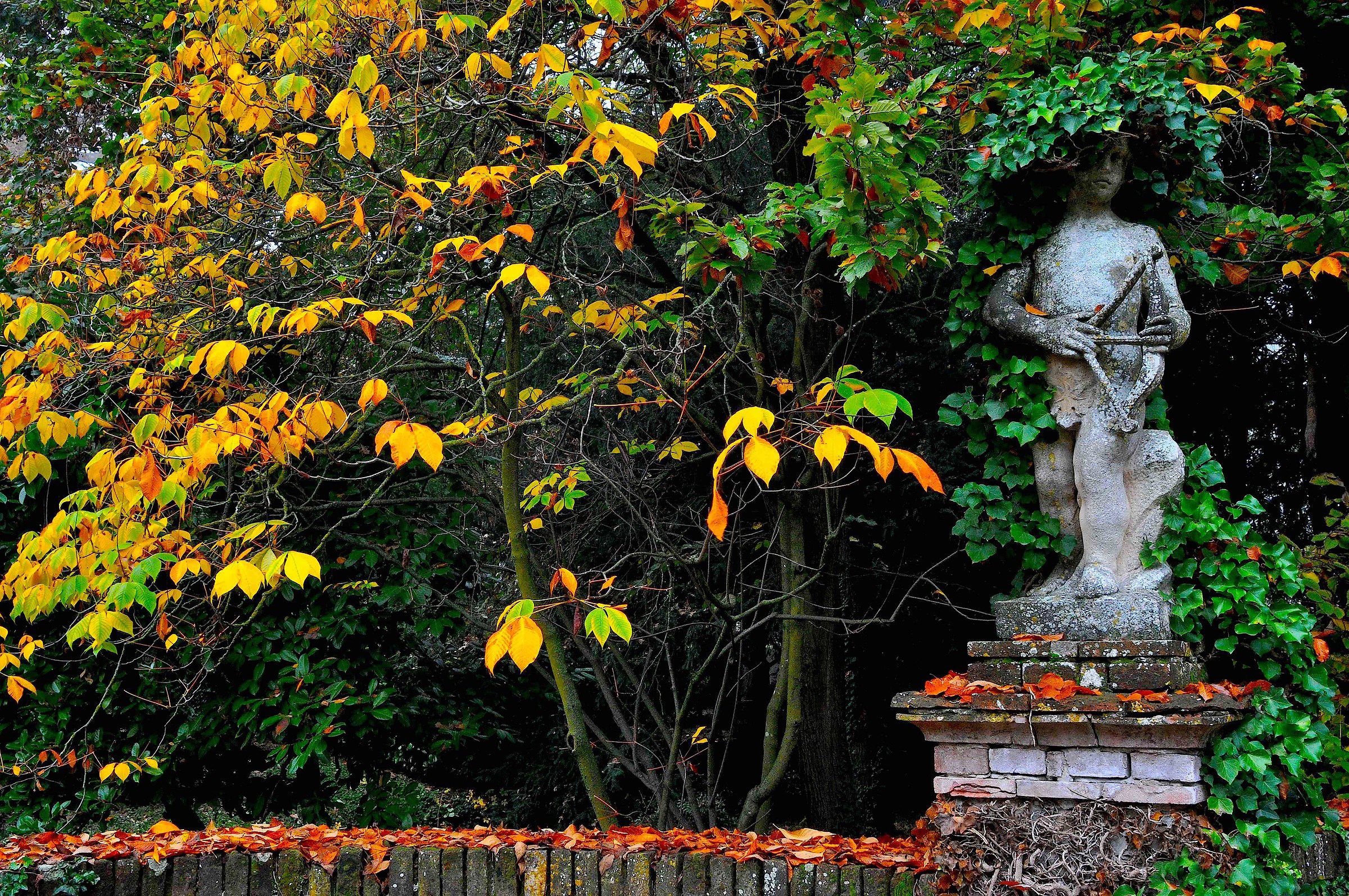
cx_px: 674
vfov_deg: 36.8
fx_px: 1347
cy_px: 448
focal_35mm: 36
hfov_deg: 53.2
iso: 800
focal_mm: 24
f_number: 16
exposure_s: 1/45
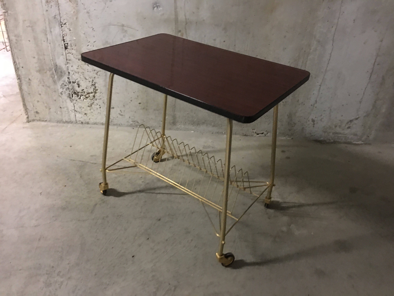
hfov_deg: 61.7
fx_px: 330
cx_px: 197
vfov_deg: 48.2
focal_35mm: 29
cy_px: 148
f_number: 2.2
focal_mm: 4.15
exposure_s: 1/4
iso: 125
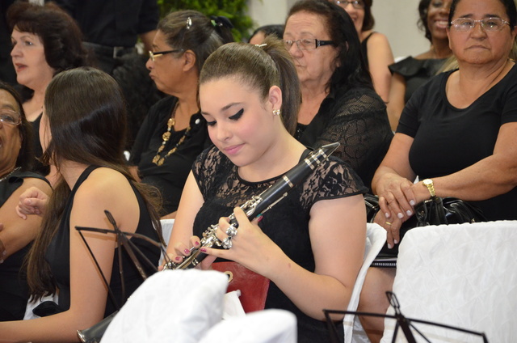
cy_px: 172
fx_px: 2257
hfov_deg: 13.1
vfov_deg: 8.7
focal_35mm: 158
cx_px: 258
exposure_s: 1/60
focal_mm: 105
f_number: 5.6
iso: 3200
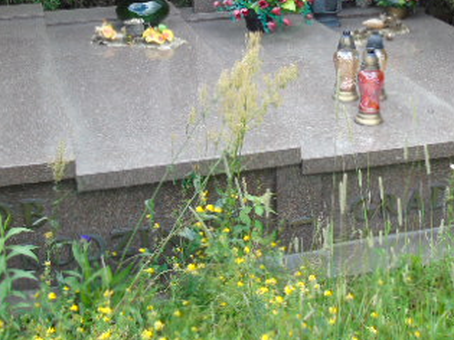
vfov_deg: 24.3
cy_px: 61
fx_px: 774
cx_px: 241
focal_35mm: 59
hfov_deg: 32.7
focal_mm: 5.2
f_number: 3.6
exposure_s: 1/100
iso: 80
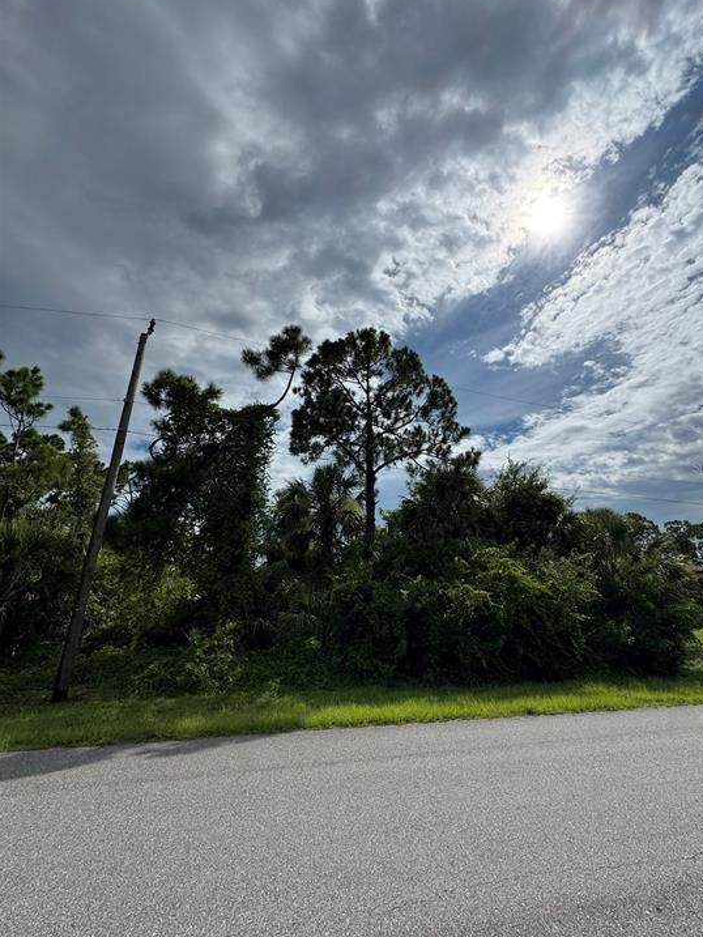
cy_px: 467
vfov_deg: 98.2
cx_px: 375
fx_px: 406
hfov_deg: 81.7
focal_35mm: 15
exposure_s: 1/4630
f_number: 2.2
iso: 32
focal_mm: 2.22
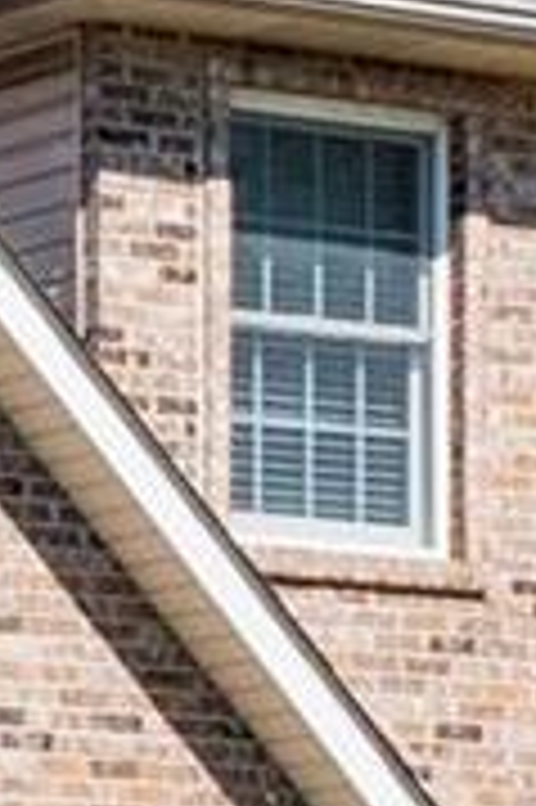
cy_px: 829
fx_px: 6399
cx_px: -131
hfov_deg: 4.8
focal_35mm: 286
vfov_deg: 7.2
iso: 400
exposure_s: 1/200
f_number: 10
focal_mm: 16
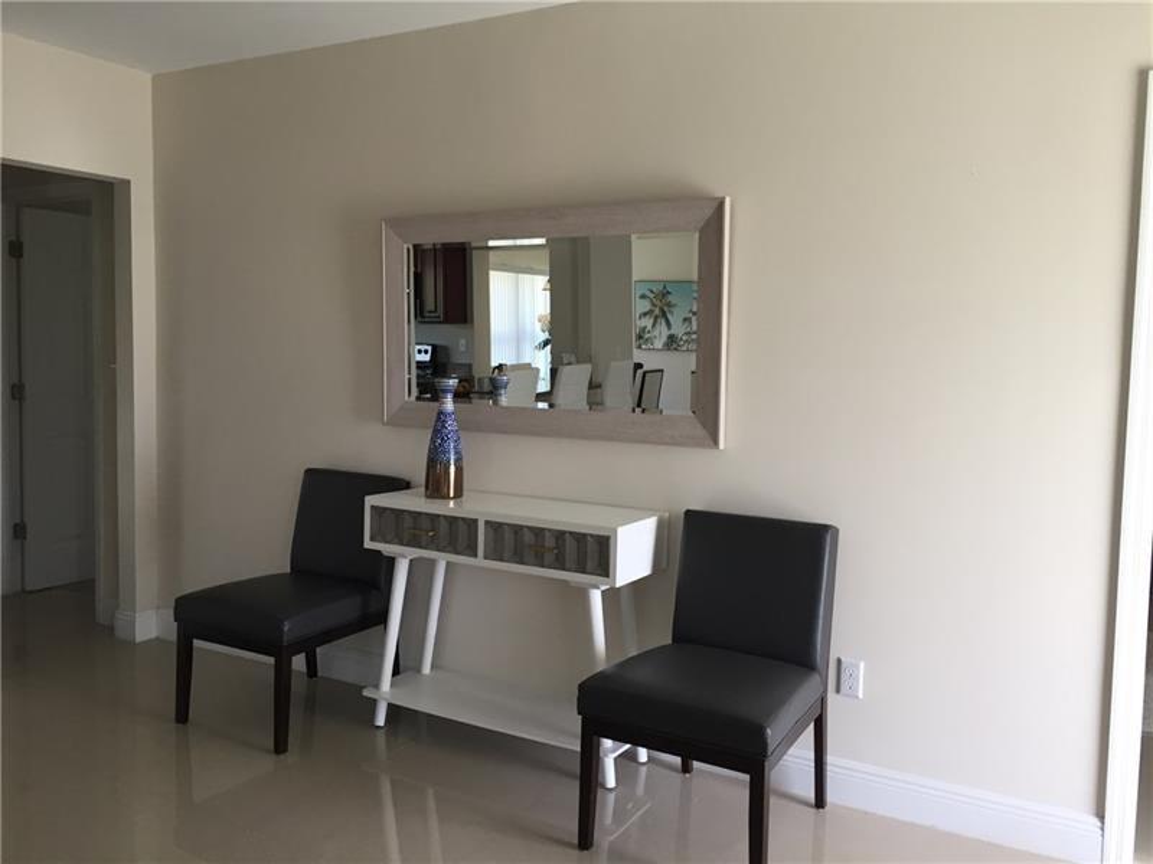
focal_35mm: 29
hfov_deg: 61.7
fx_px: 966
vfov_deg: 48.2
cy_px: 432
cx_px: 576
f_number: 2.2
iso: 32
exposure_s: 1/30
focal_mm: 4.15
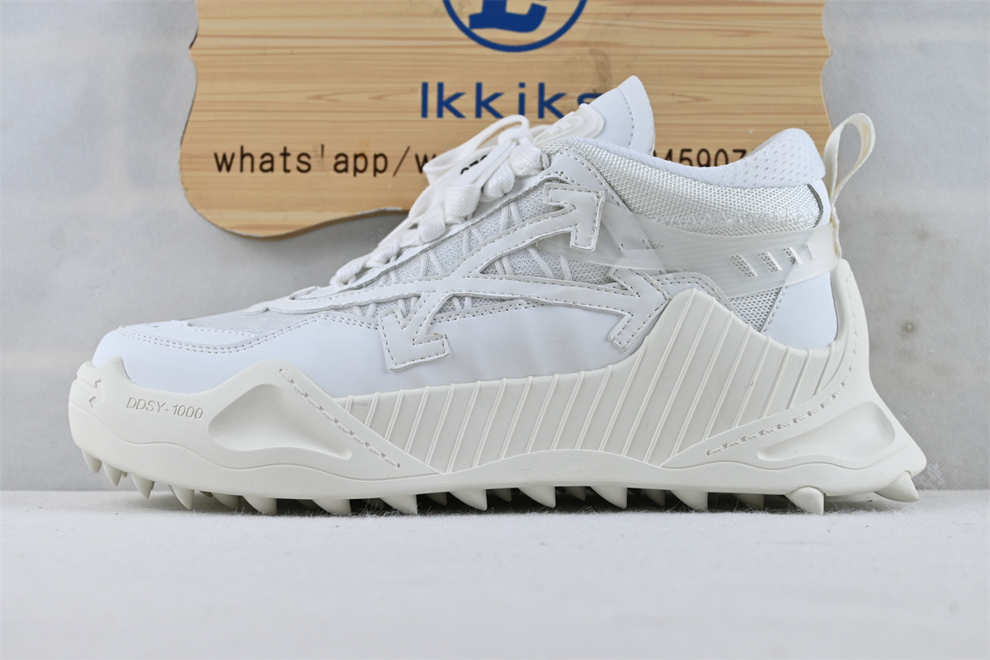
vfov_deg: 26.5
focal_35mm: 51
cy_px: 330
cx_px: 495
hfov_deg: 38.9
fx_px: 1402
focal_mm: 34
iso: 100
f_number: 5
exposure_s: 1/60
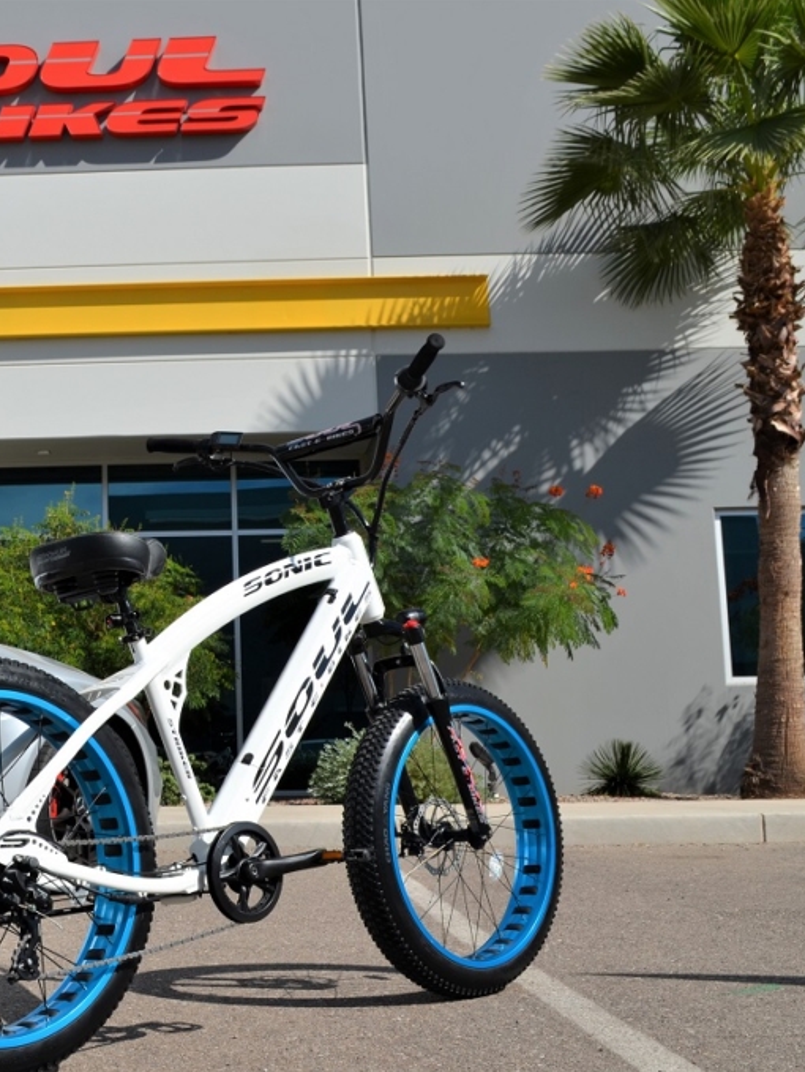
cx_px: 125
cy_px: 537
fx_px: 1487
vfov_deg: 39.6
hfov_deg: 29.4
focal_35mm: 48
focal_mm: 22
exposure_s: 1/400
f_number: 9
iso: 100
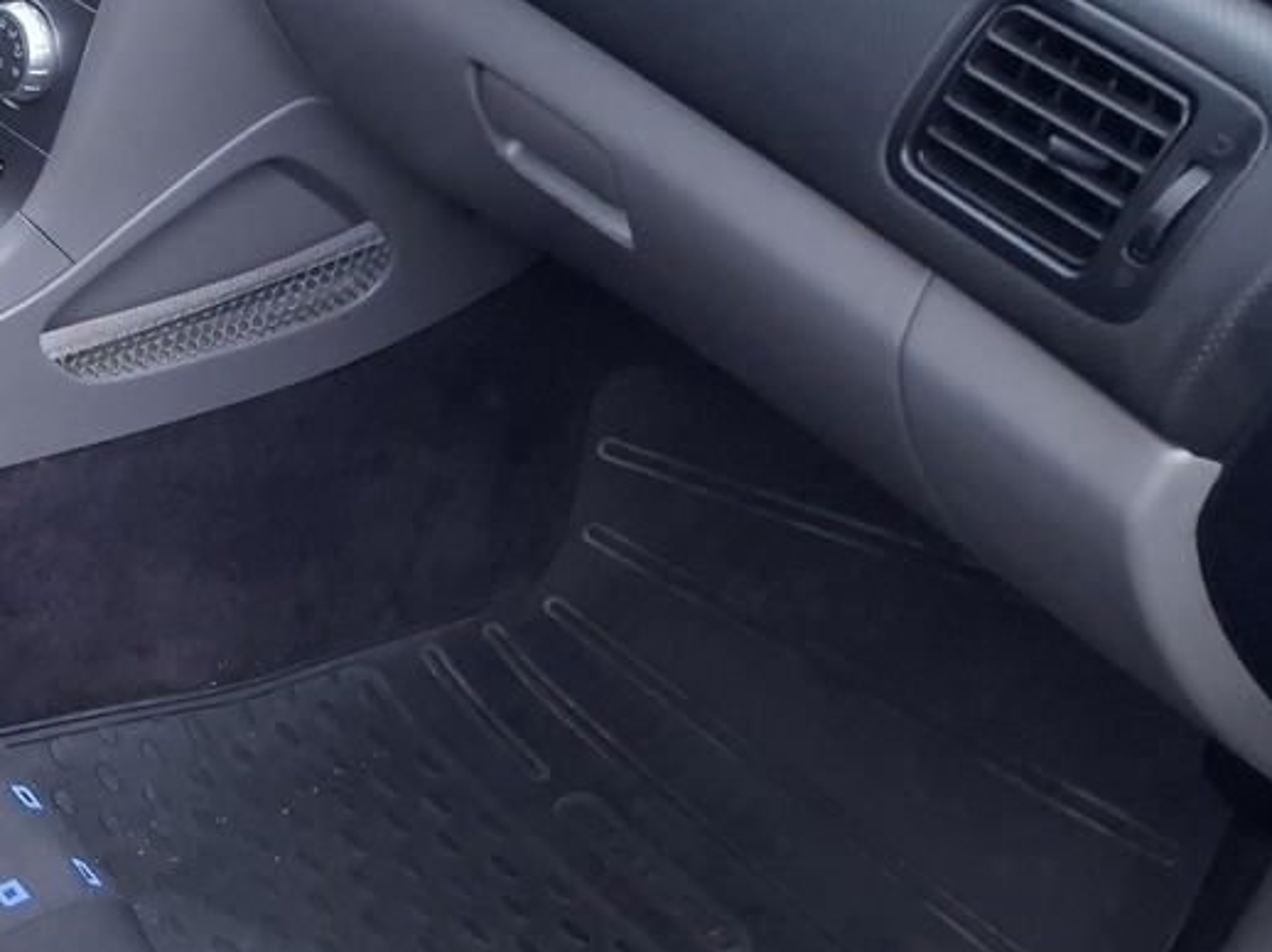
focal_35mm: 64
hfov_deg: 26.3
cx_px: -334
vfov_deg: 22.9
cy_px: 375
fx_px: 2351
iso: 800
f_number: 1.8
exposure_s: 1/25
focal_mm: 5.54
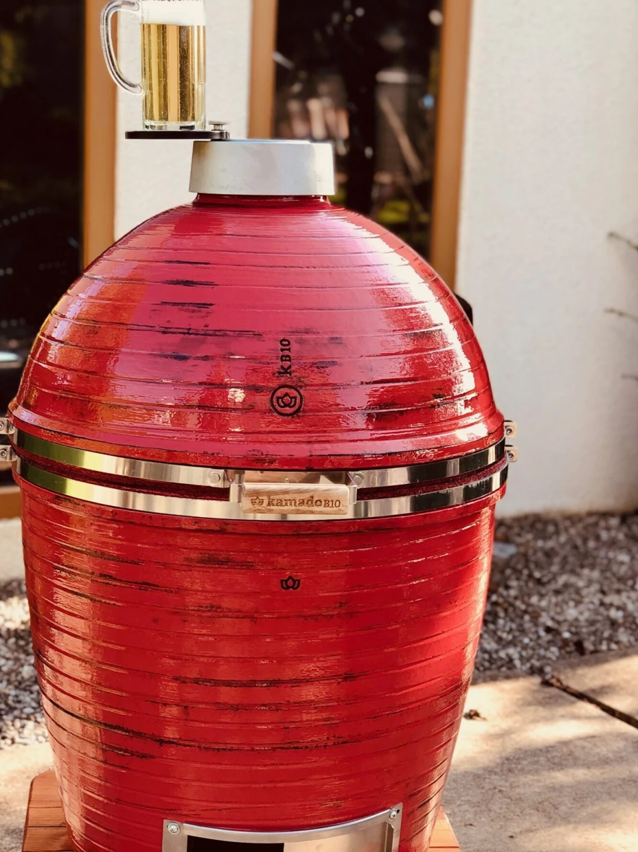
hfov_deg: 19.6
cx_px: 276
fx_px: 1843
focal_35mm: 75
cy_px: 464
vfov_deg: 26.0
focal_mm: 6
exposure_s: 1/120
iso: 25
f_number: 2.4
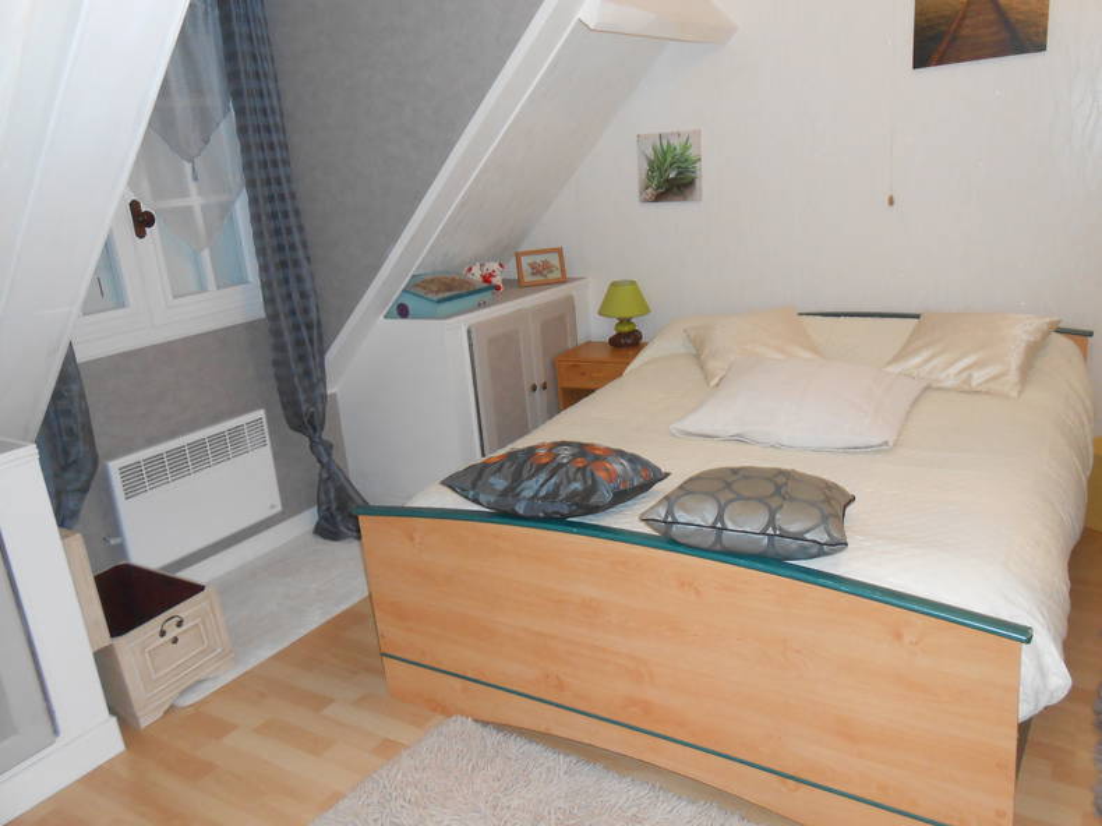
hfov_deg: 67.3
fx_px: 827
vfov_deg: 53.0
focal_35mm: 26
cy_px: 413
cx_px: 551
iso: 250
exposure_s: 1/25
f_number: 3.5
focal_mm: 4.6
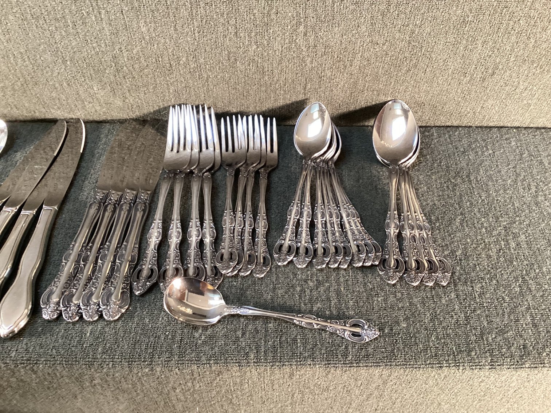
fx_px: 493
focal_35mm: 31
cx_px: 276
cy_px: 206
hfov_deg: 58.3
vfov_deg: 45.4
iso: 320
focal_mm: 3.3
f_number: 2.4
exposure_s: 1/60
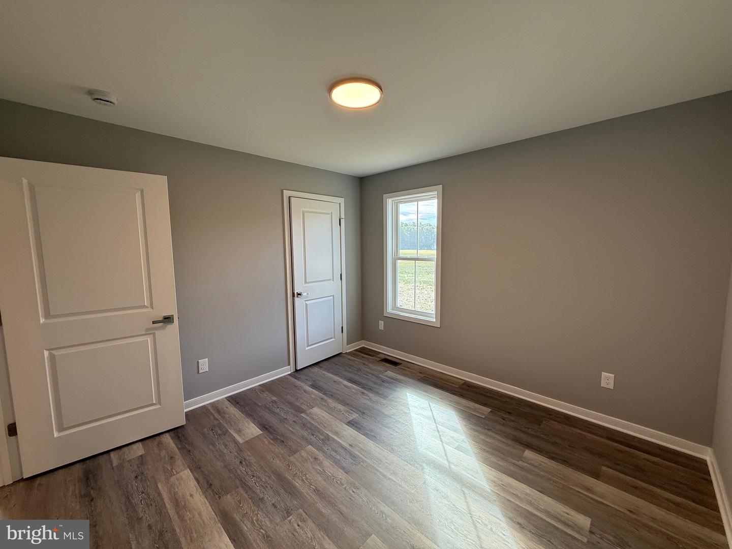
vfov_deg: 85.7
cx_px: 366
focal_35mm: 14
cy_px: 274
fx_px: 296
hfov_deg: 102.1
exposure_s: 1/99
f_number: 2.2
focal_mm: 2.22
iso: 80
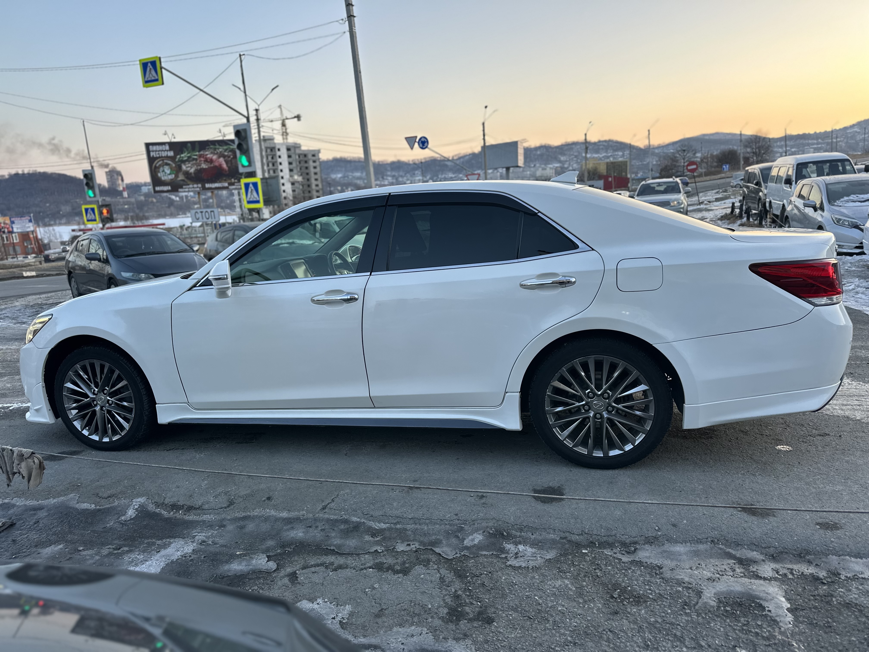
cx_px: 434
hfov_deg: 71.6
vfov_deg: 56.8
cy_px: 326
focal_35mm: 24
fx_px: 602
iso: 64
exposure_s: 1/145
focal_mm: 6.86
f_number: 1.78
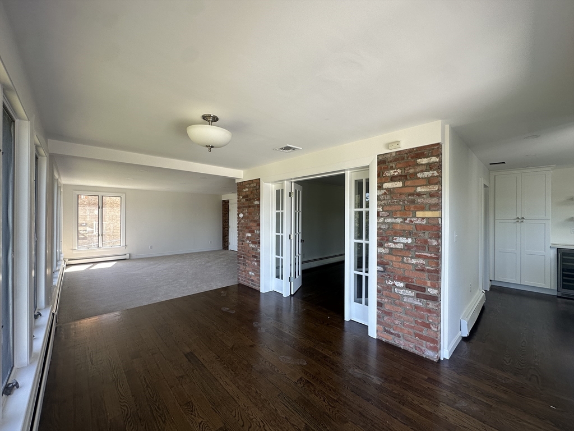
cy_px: 216
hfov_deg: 102.1
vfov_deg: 85.7
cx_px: 287
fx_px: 232
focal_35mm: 14
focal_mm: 2.22
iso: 50
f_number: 2.2
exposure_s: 1/99
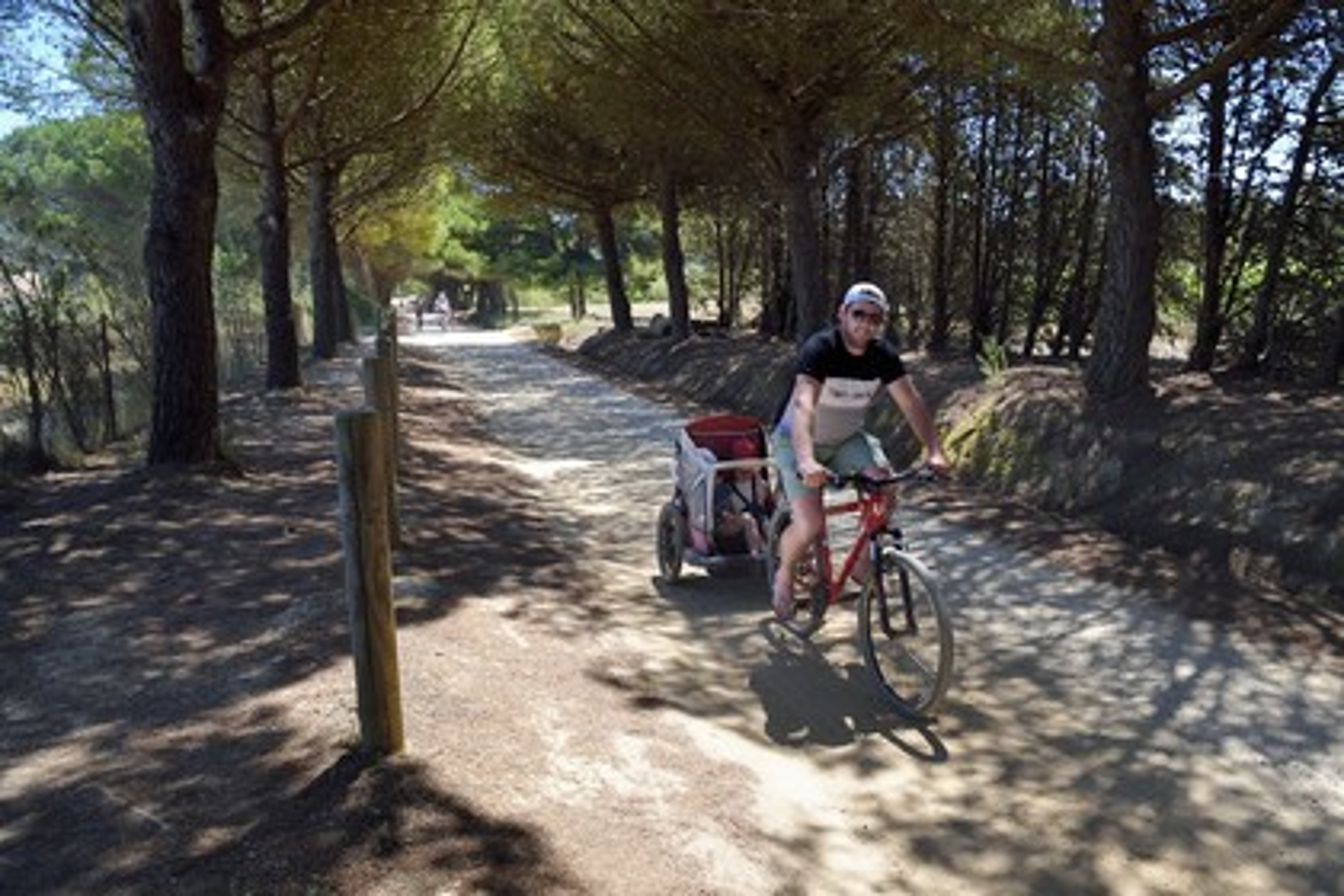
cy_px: 448
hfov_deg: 73.7
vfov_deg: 53.1
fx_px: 896
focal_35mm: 24
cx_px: 672
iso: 200
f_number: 7.1
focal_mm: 24
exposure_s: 1/320
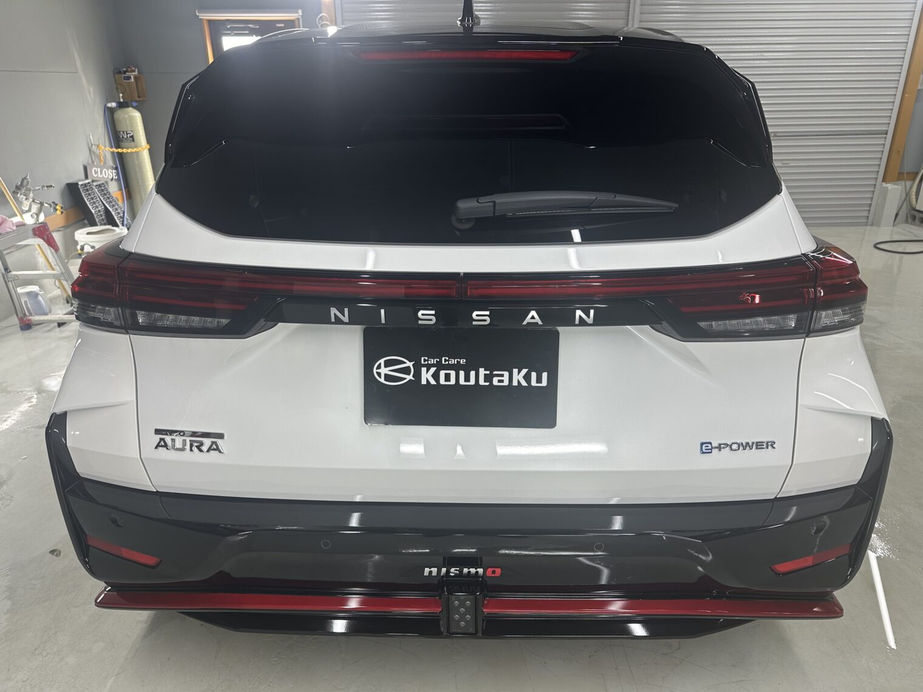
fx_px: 640
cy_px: 346
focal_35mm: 24
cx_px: 462
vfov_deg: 56.8
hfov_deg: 71.6
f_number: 1.78
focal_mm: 6.86
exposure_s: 1/120
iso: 80
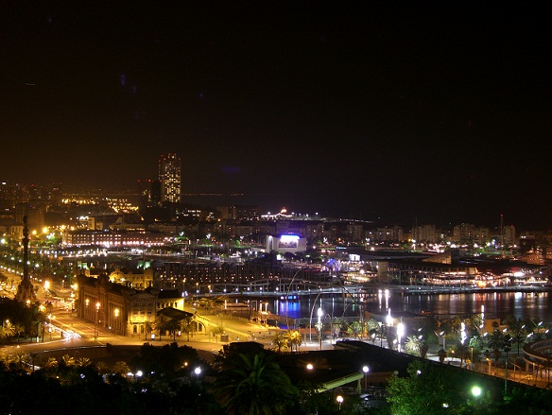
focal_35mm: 78
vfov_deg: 18.9
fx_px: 1245
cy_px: 208
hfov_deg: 25.0
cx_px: 276
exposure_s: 4
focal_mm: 16.3
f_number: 4.3
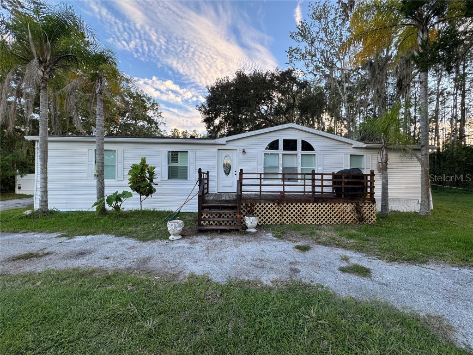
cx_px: 236
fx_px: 191
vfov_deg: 85.7
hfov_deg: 102.1
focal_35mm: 14
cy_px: 178
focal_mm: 2.22
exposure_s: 1/99
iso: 64
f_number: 2.2
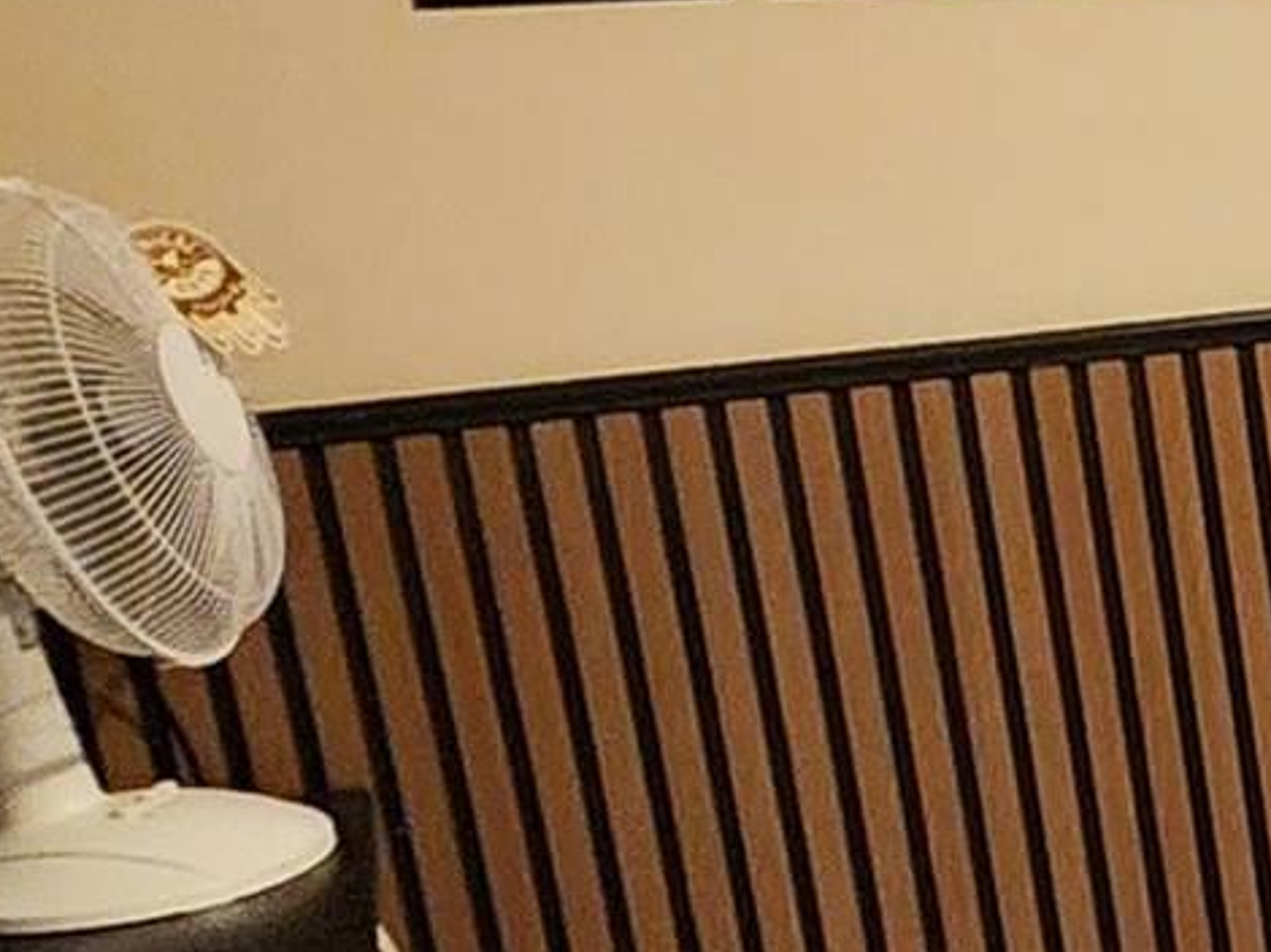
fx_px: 3119
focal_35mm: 85
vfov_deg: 17.2
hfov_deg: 16.2
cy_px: 744
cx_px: 2704
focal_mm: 2.2
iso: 640
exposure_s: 1/24
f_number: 2.2
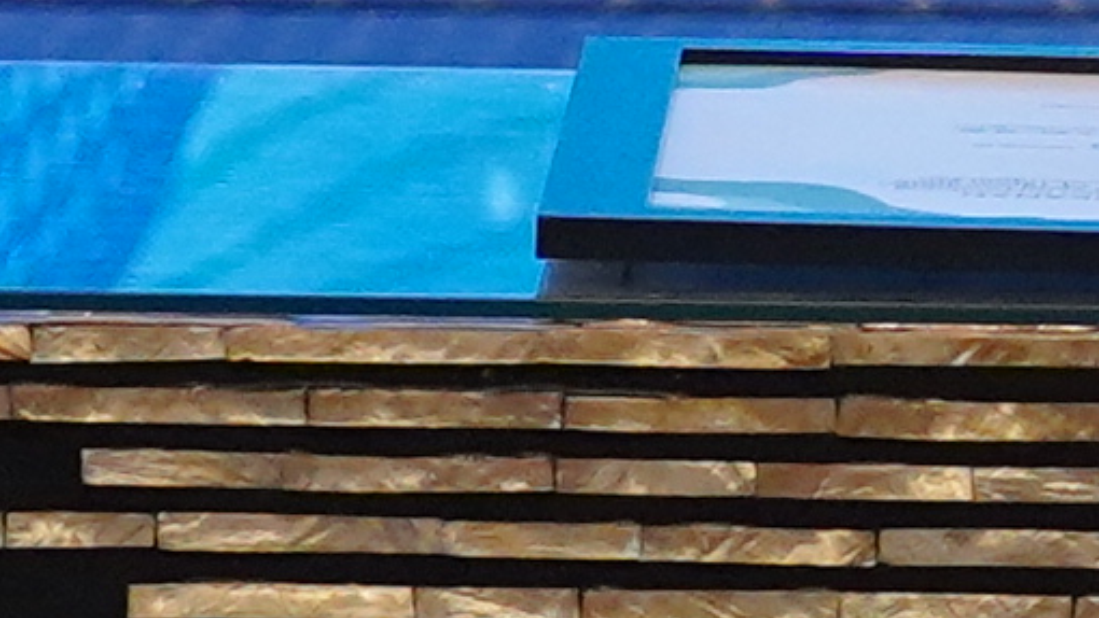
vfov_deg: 1.7
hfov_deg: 3.0
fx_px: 20751
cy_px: -1102
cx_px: 2857
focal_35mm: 712
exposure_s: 1/160
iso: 2500
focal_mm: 59
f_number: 4
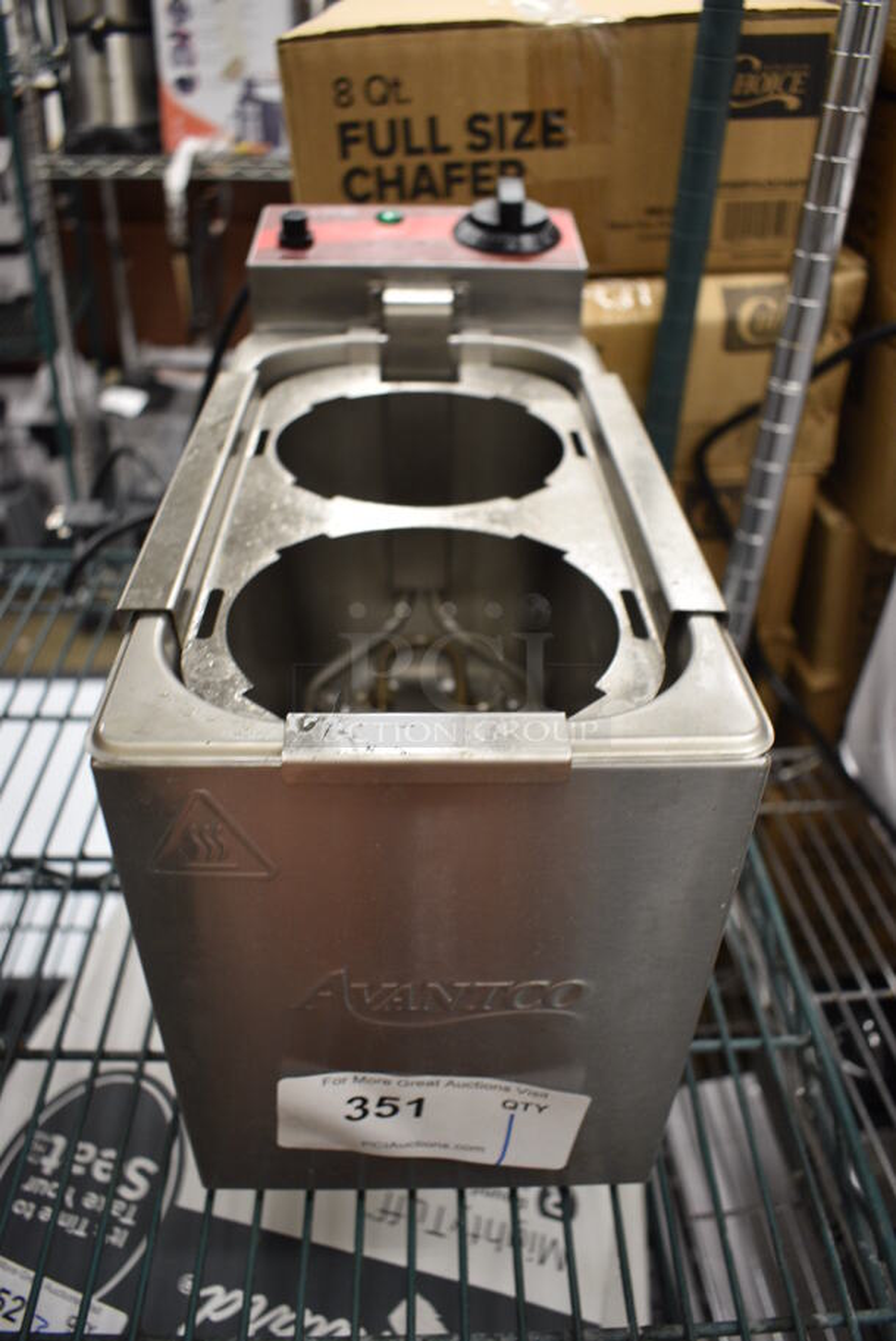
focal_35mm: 27
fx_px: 1006
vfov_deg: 67.3
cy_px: 670
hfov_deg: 48.0
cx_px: 448
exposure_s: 1/60
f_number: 4
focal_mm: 18
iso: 800
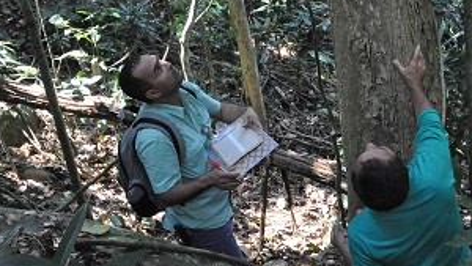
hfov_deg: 34.8
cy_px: 87
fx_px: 751
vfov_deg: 20.0
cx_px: 271
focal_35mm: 60
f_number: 9
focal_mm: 24
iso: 3200
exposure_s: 1/80
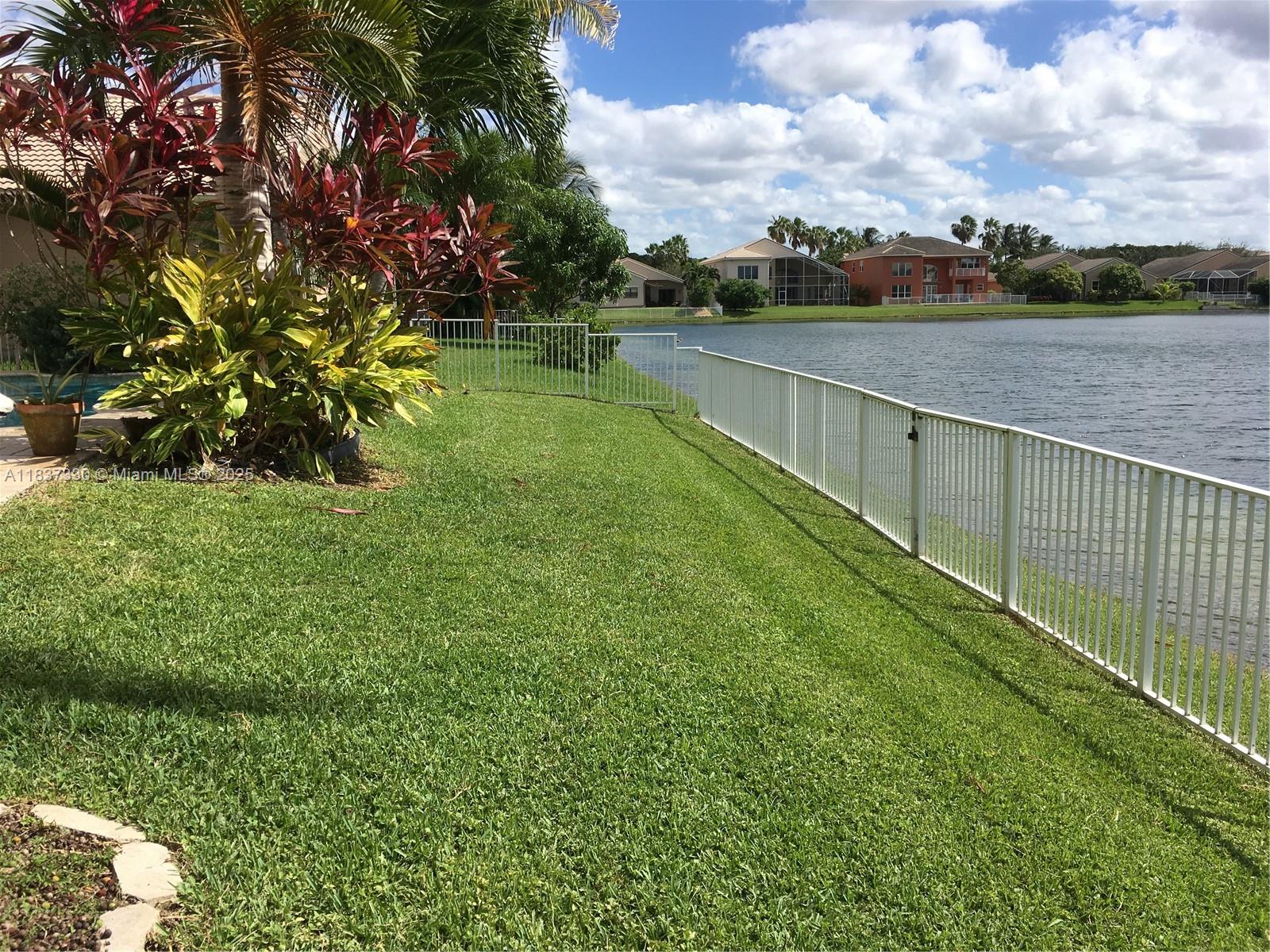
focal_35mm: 29
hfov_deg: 61.7
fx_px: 1064
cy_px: 476
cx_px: 635
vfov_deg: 48.2
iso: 25
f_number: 2.2
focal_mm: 4.15
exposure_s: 1/2331
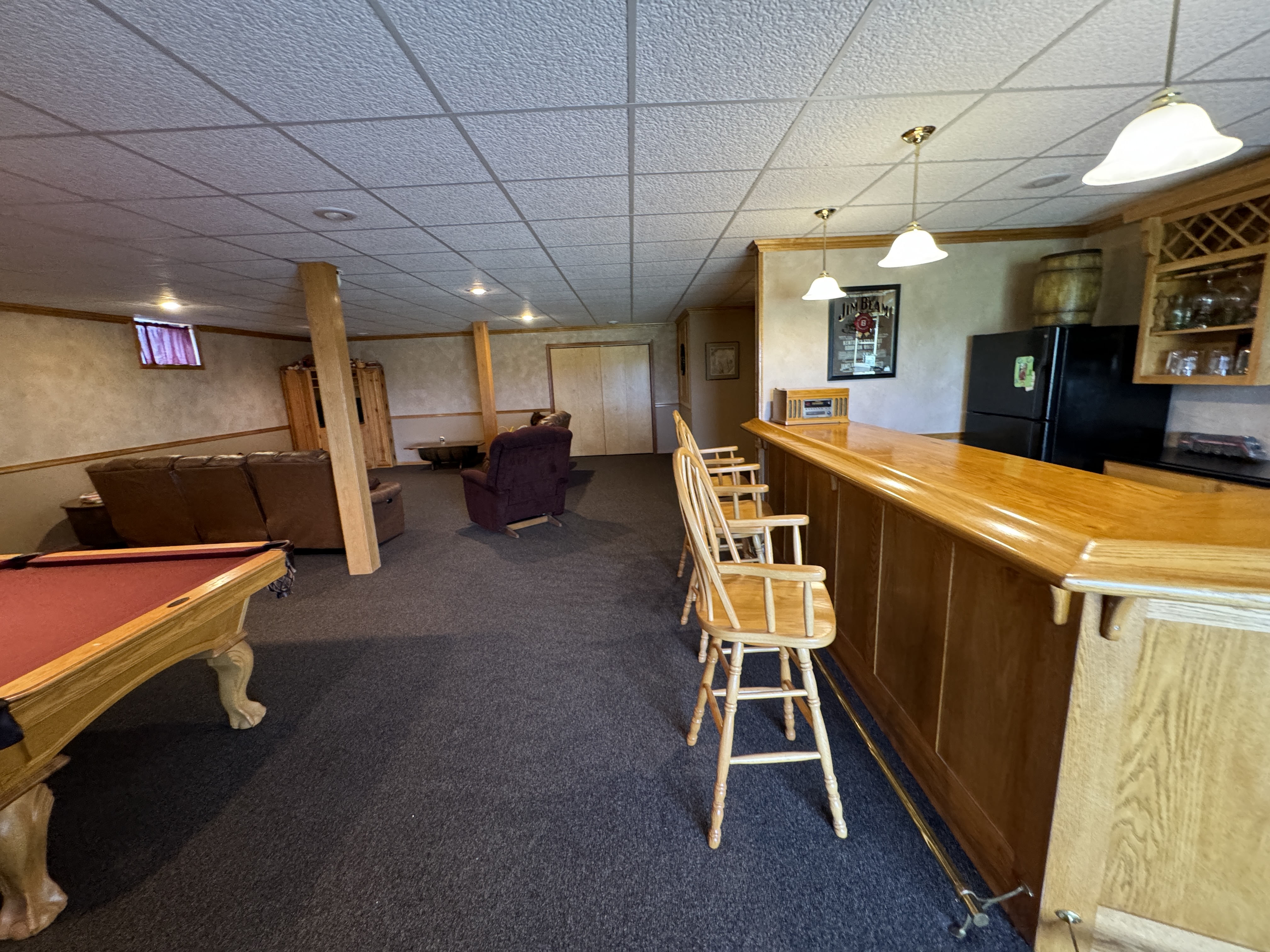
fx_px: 514
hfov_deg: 102.1
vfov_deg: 85.7
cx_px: 635
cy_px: 476
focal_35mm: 14
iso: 500
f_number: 2.2
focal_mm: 2.22
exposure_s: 1/60
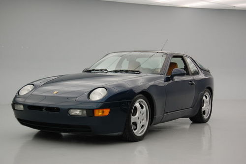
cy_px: 82
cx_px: 123
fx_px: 389
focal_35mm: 57
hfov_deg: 35.1
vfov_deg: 23.8
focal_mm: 38
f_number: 5
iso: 400
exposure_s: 1/50
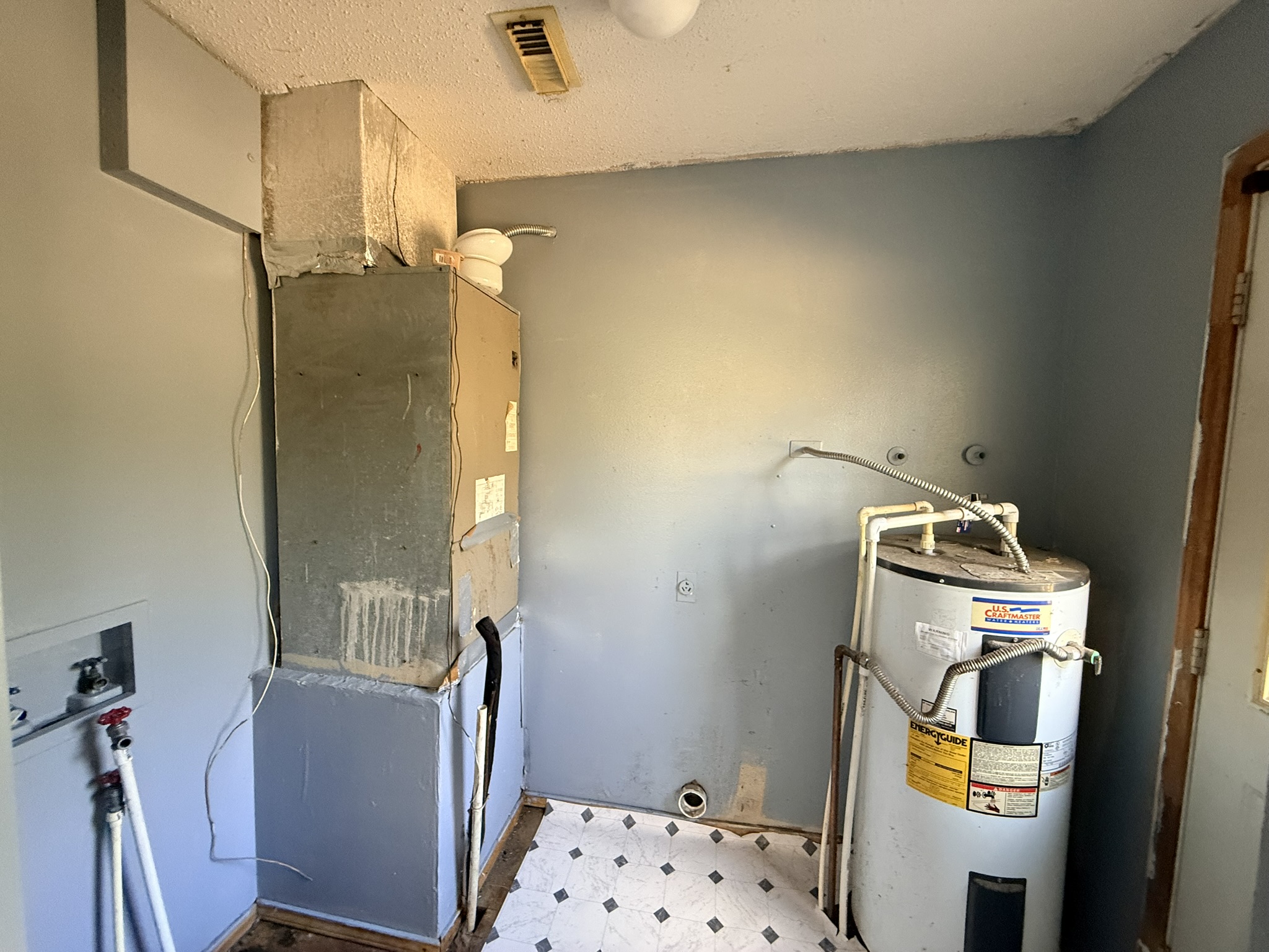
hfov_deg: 102.1
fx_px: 513
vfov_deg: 85.7
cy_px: 476
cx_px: 634
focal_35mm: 14
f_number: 2.2
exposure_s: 1/60
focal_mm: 2.22
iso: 500
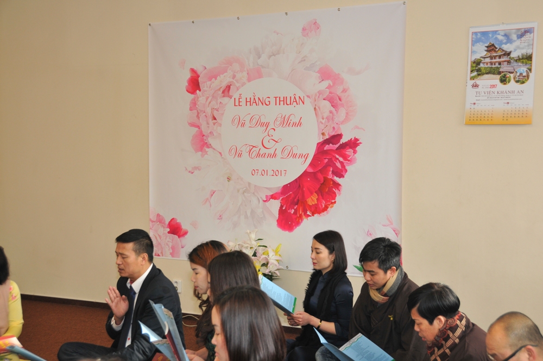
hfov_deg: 37.9
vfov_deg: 25.7
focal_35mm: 52
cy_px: 180
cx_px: 272
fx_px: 791
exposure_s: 1/60
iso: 400
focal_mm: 35
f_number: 5.6
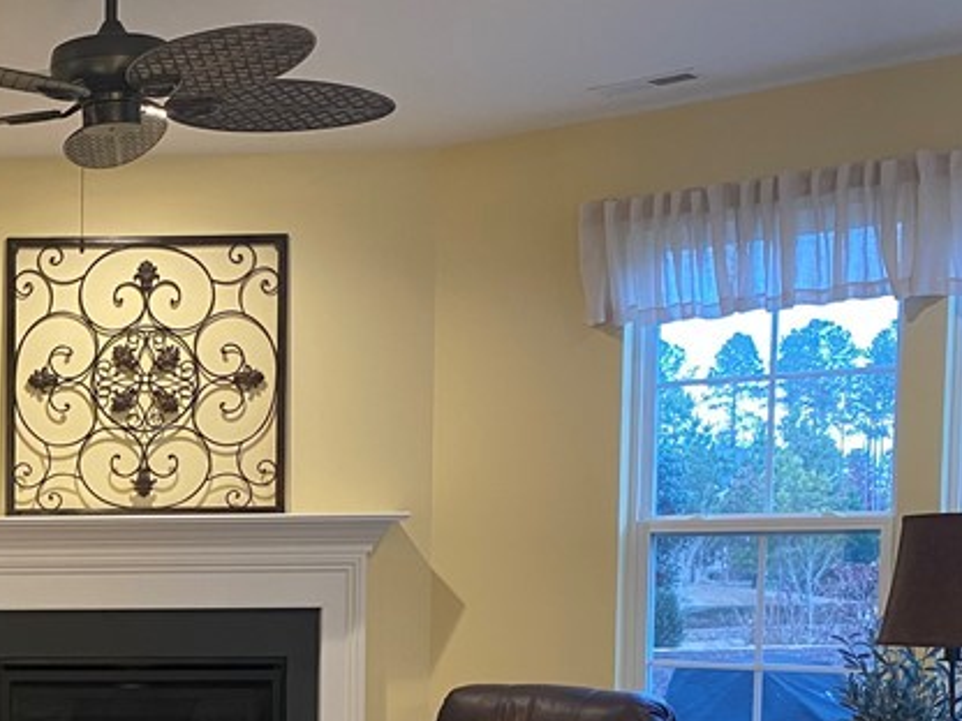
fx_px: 1779
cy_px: 684
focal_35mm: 64
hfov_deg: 27.3
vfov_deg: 22.2
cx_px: -139
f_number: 1.8
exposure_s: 1/60
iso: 200
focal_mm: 4.25
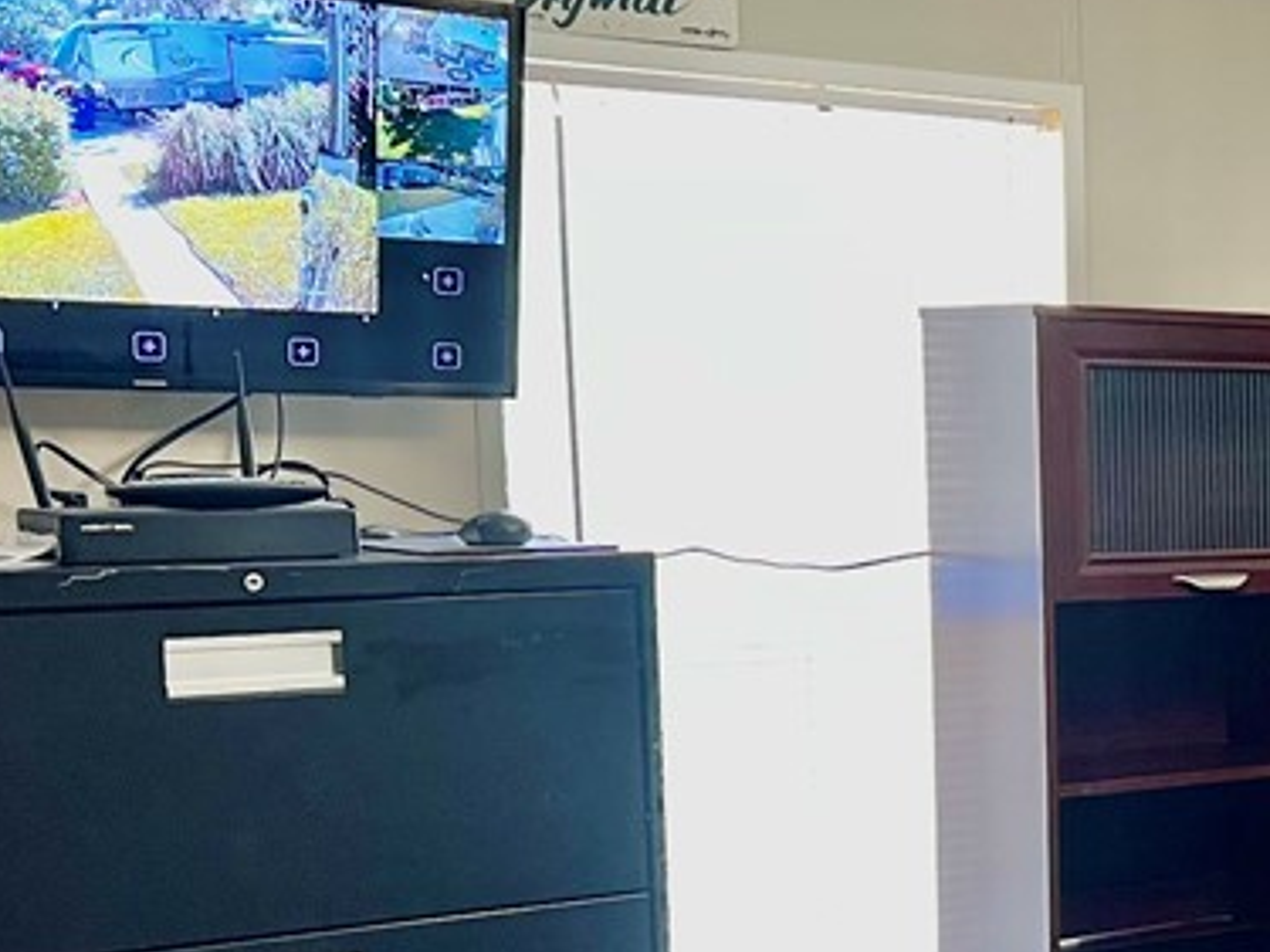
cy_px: 762
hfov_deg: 24.6
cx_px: 1548
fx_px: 2604
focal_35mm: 71
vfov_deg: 20.5
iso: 250
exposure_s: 1/60
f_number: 1.5
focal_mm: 5.7
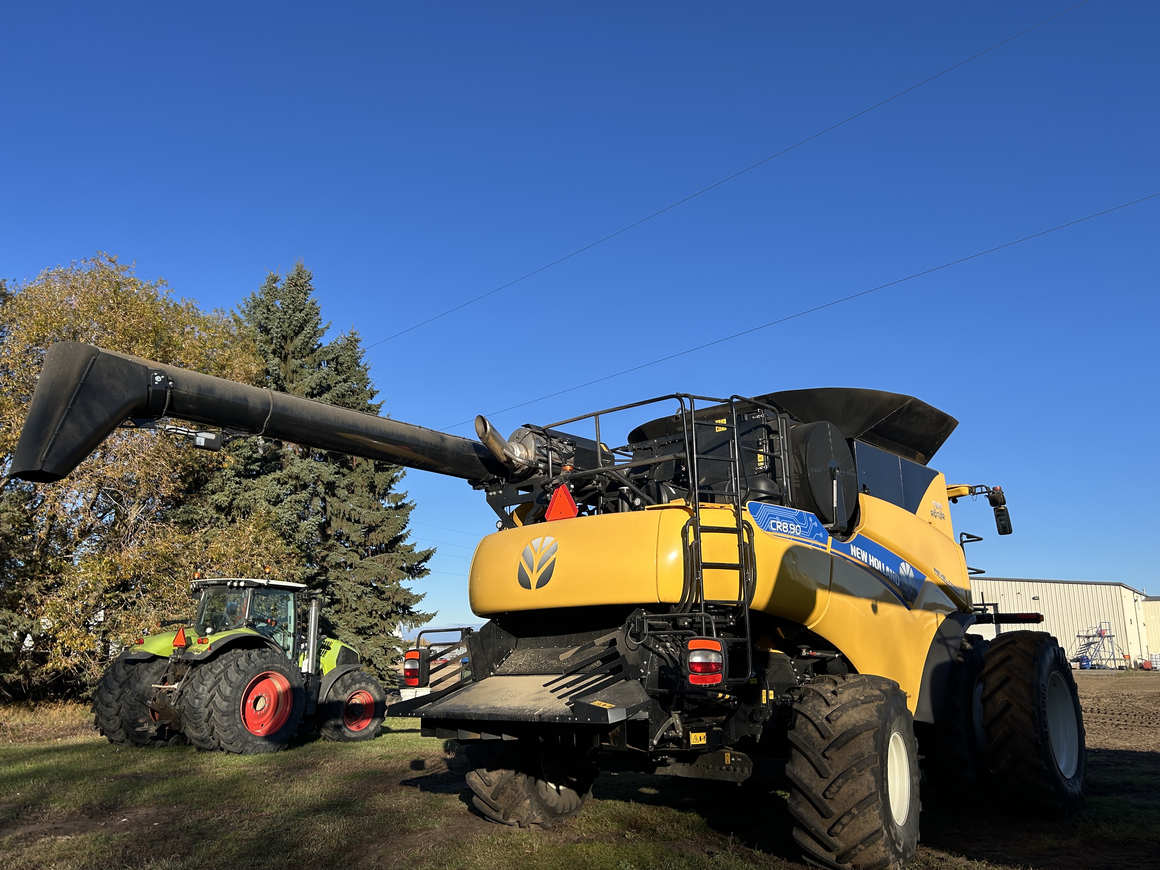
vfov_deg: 51.4
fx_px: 905
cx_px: 598
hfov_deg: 65.3
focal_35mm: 27
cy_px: 435
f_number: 1.5
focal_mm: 5.7
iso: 50
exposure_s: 1/3460
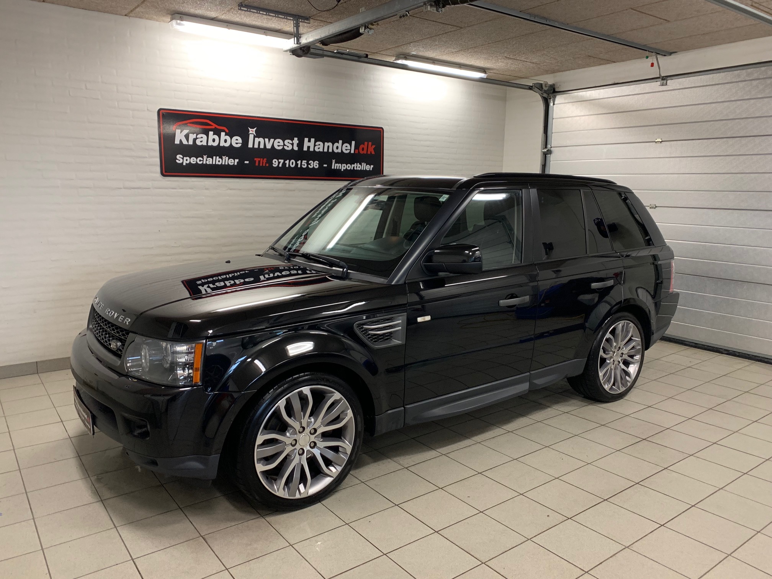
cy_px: 290
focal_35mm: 26
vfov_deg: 53.1
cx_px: 386
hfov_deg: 67.3
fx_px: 580
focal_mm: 4.25
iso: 100
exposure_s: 1/50
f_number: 1.8
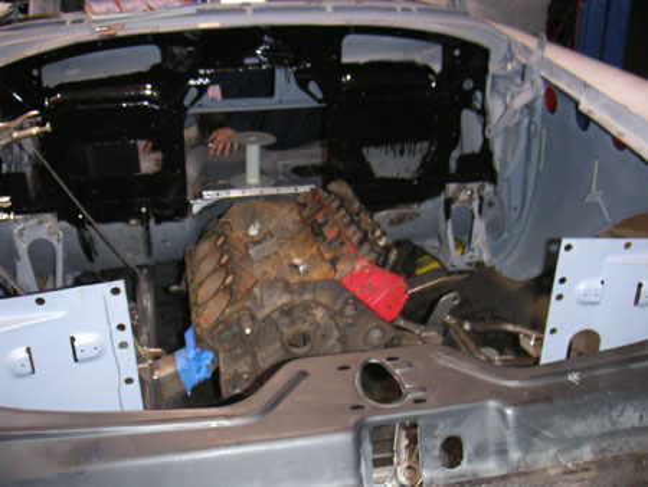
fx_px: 712
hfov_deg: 49.0
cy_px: 244
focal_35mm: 38
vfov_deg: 37.8
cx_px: 324
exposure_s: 1/45
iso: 160
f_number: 2.8
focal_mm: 6
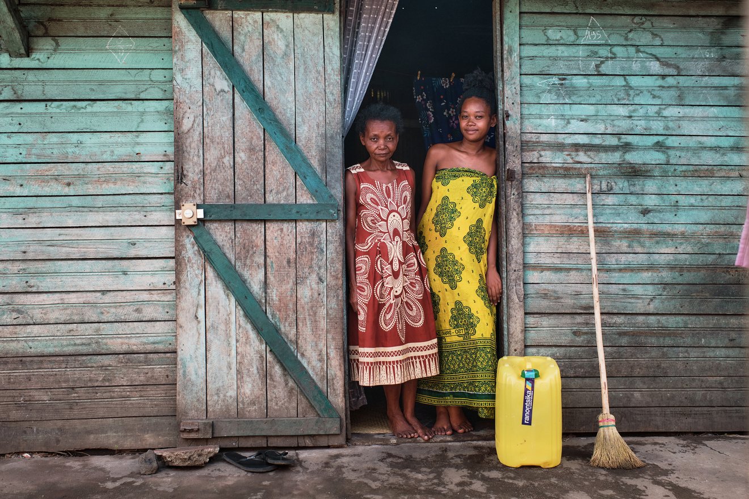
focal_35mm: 35
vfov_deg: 37.9
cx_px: 374
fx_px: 728
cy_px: 250
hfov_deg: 54.4
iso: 320
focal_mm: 23
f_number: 4
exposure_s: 1/250
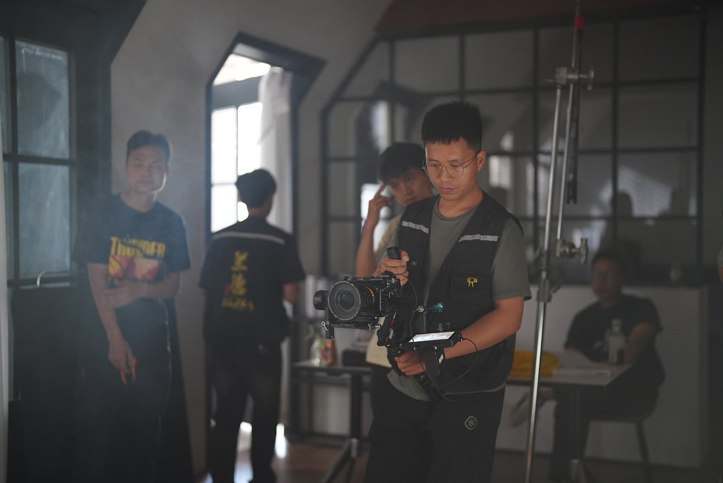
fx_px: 1005
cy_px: 242
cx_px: 362
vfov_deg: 27.0
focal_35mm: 50
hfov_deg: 39.6
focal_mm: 50
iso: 1000
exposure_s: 1/160
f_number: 1.2
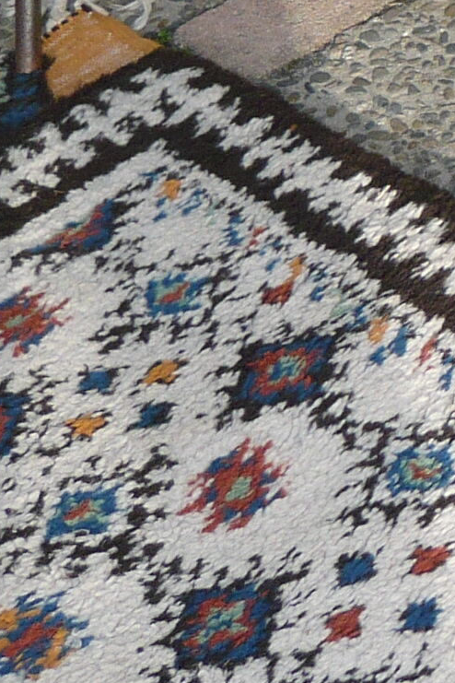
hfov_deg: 8.6
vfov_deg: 14.3
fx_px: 2616
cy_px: -193
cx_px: 1254
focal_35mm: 138
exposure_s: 1/400
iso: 100
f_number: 3
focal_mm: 5.2
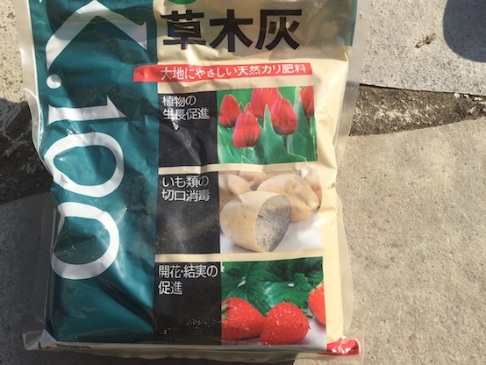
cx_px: 204
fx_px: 478
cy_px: 161
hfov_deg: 53.7
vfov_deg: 41.8
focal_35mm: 34
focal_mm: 4.15
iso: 32
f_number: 2.2
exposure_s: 1/1464
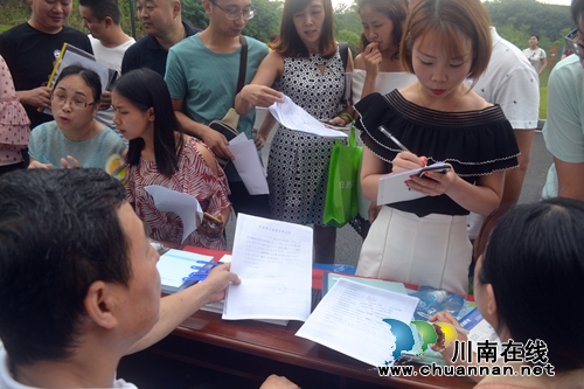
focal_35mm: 27
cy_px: 194
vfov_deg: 47.9
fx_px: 438
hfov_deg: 67.4
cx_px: 292
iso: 320
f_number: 5.6
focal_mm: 18
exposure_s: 1/125
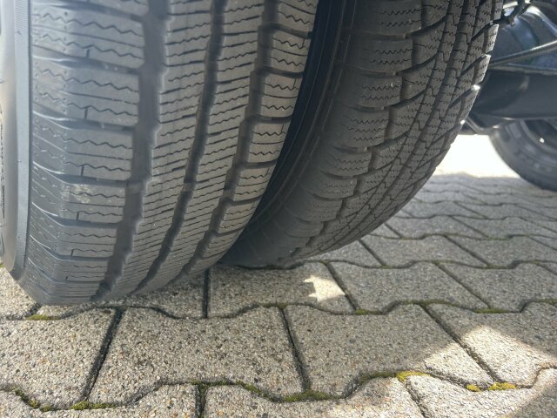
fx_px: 418
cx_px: 278
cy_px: 209
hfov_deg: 67.3
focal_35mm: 26
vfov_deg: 53.1
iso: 50
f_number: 1.5
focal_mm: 5.7
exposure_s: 1/241
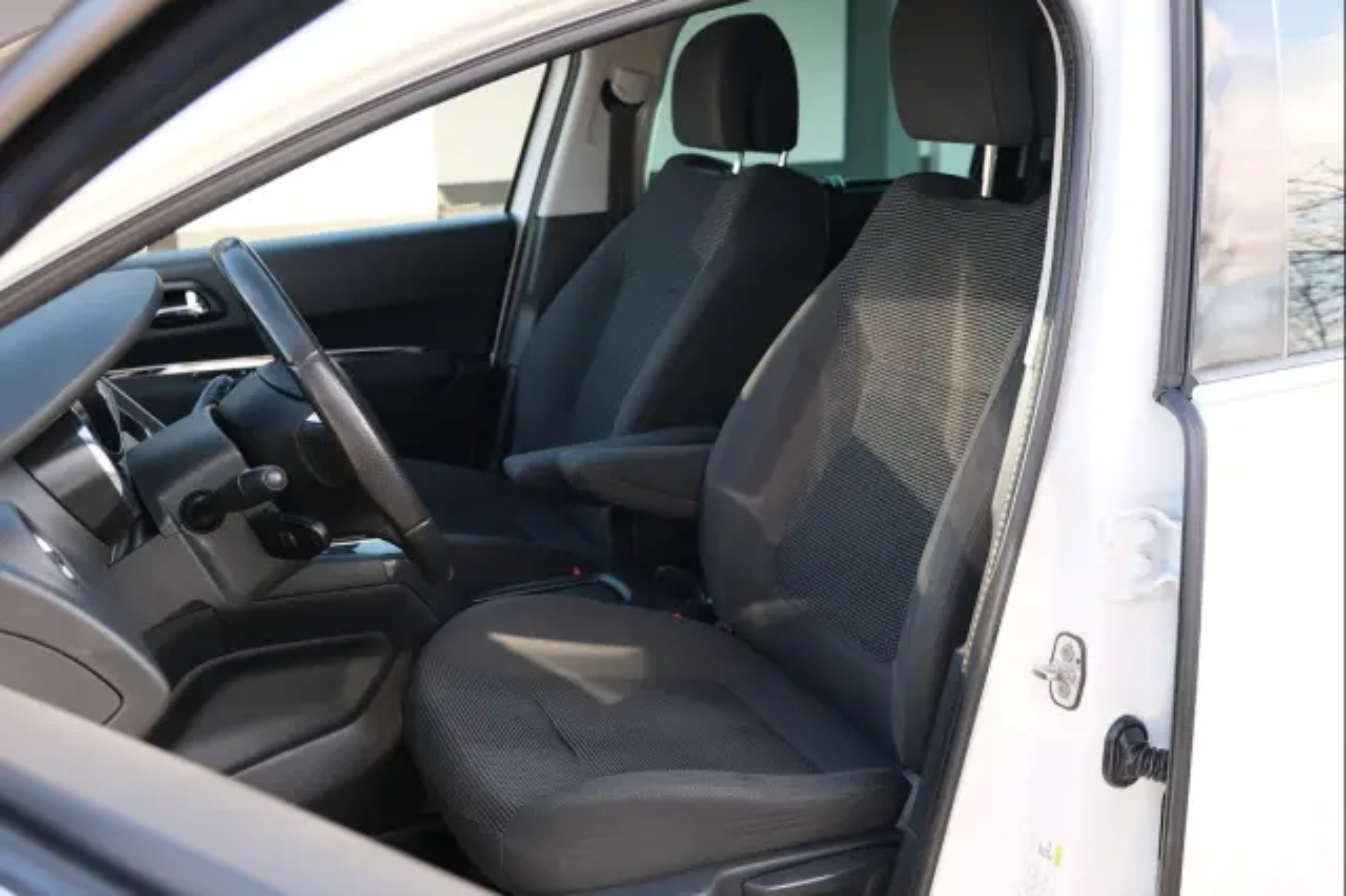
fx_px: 1420
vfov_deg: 35.0
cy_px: 448
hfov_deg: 50.7
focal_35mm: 38
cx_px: 673
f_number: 3.6
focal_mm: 25.4
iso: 320
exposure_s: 1/100
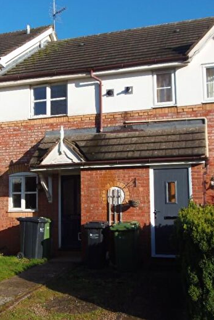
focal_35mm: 42
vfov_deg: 46.4
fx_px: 374
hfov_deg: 31.6
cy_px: 159
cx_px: 67
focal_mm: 5.5
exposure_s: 1/640
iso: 64
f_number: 3.2
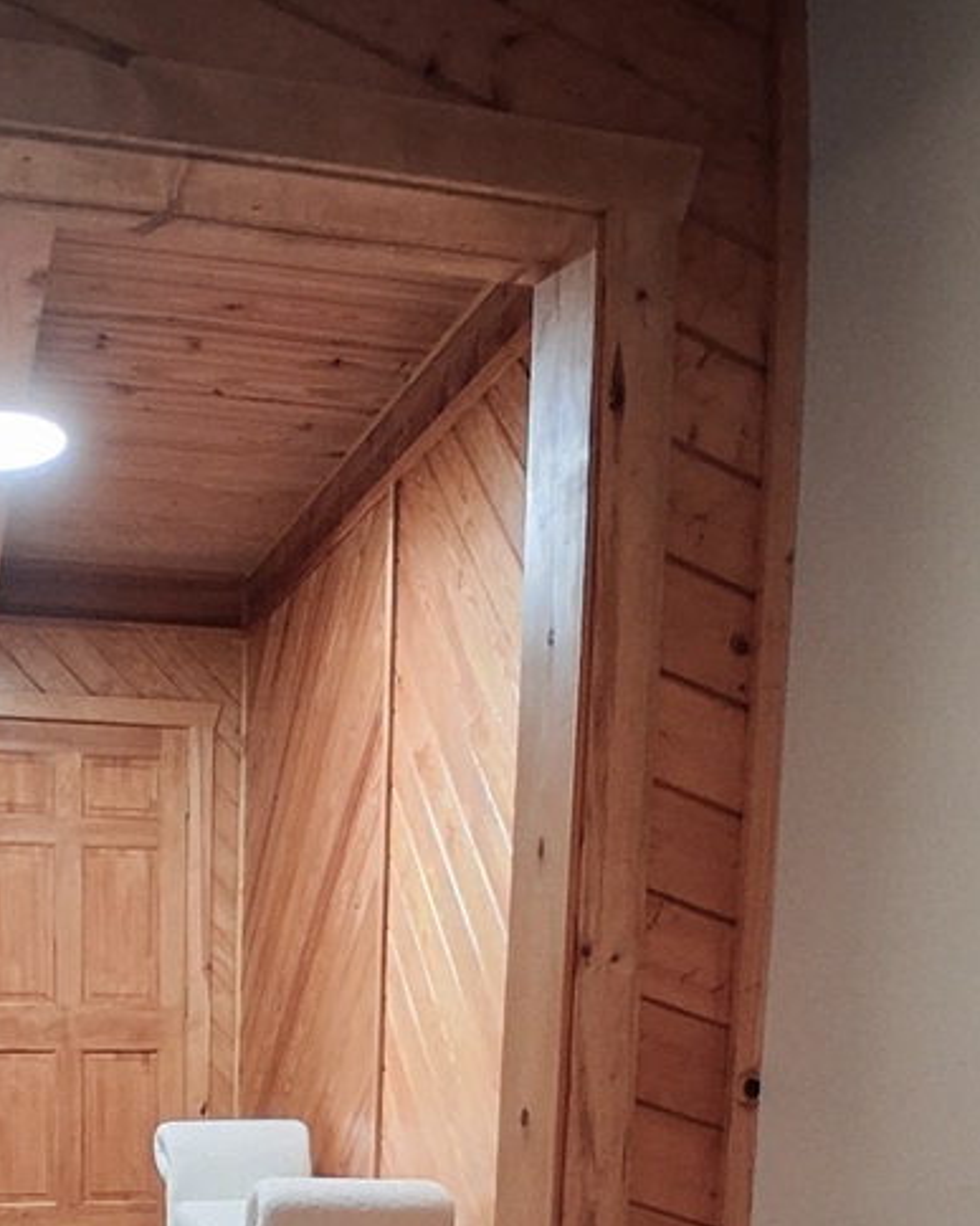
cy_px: 1203
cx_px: 230
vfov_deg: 42.8
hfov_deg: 38.9
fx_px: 1342
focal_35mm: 37
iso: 400
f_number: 2.2
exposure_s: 1/24
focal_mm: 1.4
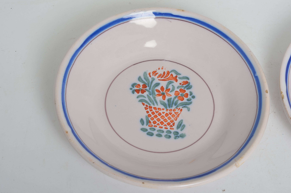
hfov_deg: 27.0
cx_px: 146
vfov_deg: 18.1
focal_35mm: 75
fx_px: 605
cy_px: 96
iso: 100
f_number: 14
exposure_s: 1/125
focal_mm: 50
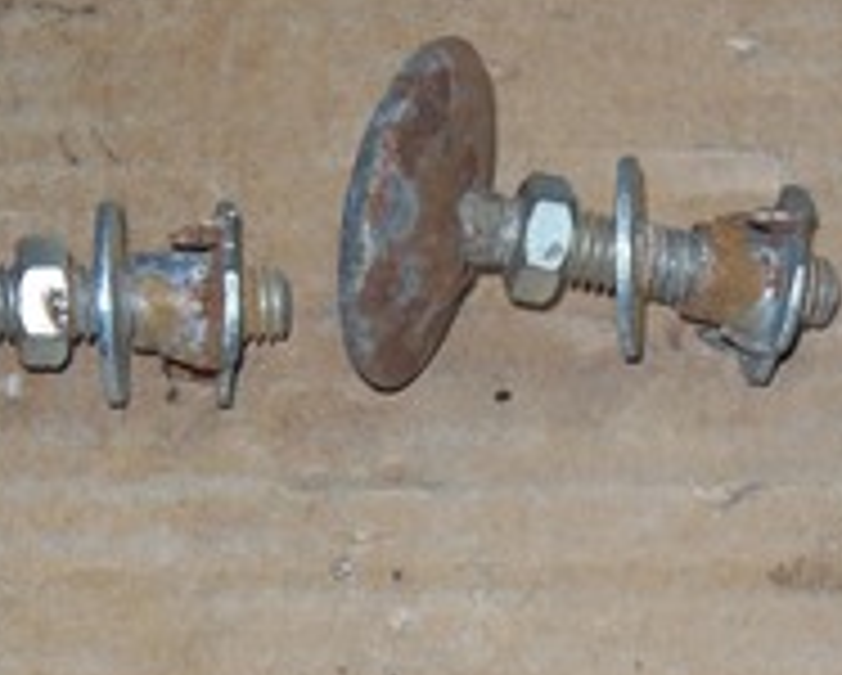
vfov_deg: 11.6
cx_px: 689
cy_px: 554
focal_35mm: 133
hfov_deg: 14.4
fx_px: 3318
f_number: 4.1
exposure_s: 1/60
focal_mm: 10.2
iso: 125
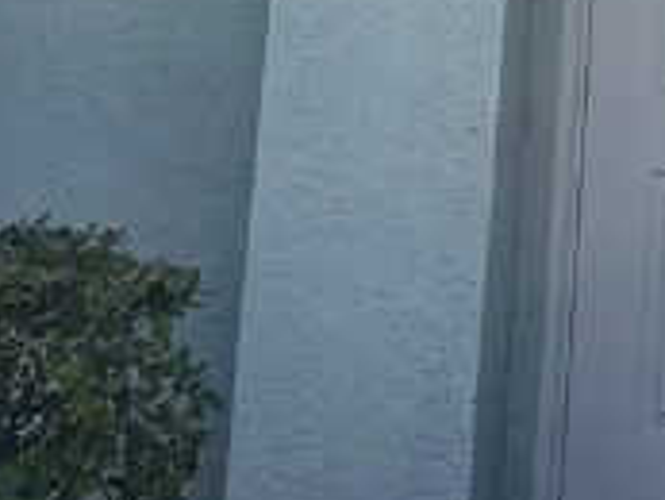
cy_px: -919
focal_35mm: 154
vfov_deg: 8.4
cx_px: 1276
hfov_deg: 11.7
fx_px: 2961
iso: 50
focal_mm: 5.96
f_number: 1.6
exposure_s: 1/2513
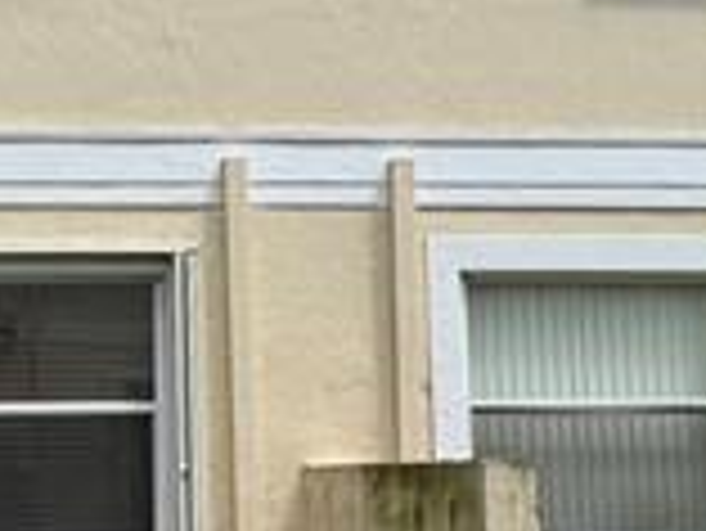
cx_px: 126
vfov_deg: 12.1
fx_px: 2490
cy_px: 50
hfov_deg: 16.0
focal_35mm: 122
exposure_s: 1/4049
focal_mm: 6.76
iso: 80
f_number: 1.78
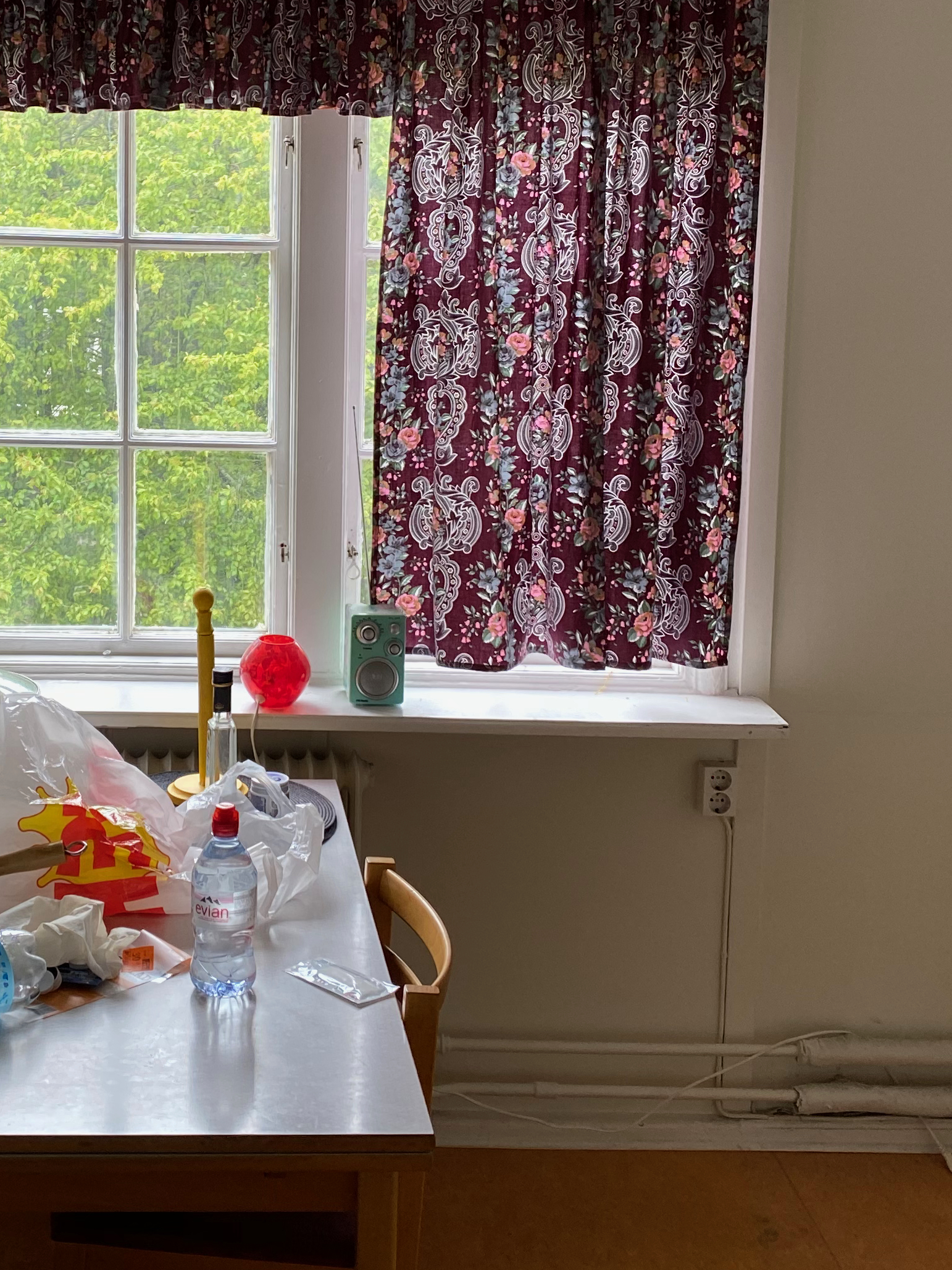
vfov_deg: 37.2
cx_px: 243
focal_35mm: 51
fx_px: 1870
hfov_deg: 28.2
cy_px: 456
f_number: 1.8
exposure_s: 1/121
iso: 64
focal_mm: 4.25
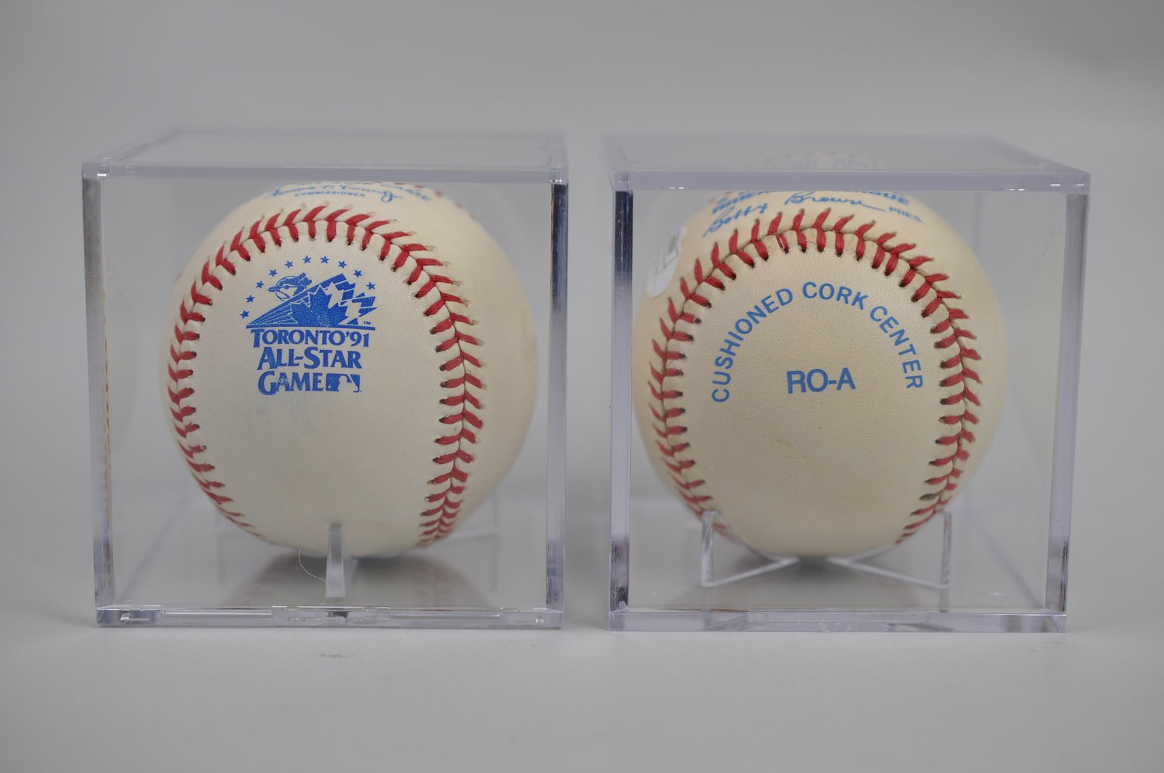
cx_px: 582
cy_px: 386
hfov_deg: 33.4
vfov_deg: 22.6
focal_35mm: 60
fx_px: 1938
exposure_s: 1/80
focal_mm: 40
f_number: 4.5
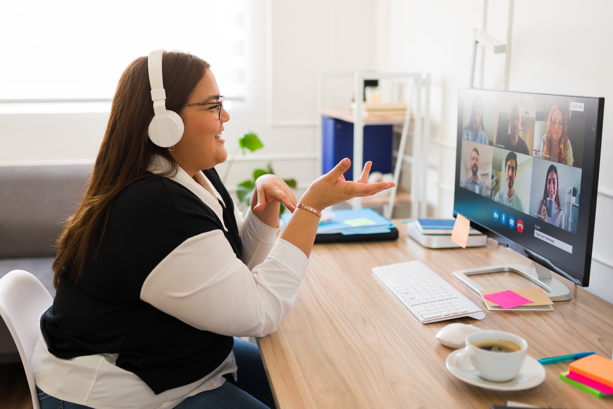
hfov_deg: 54.4
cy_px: 204
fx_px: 596
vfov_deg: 37.9
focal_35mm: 35
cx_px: 306
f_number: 1.6
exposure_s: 1/125
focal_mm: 35
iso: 400
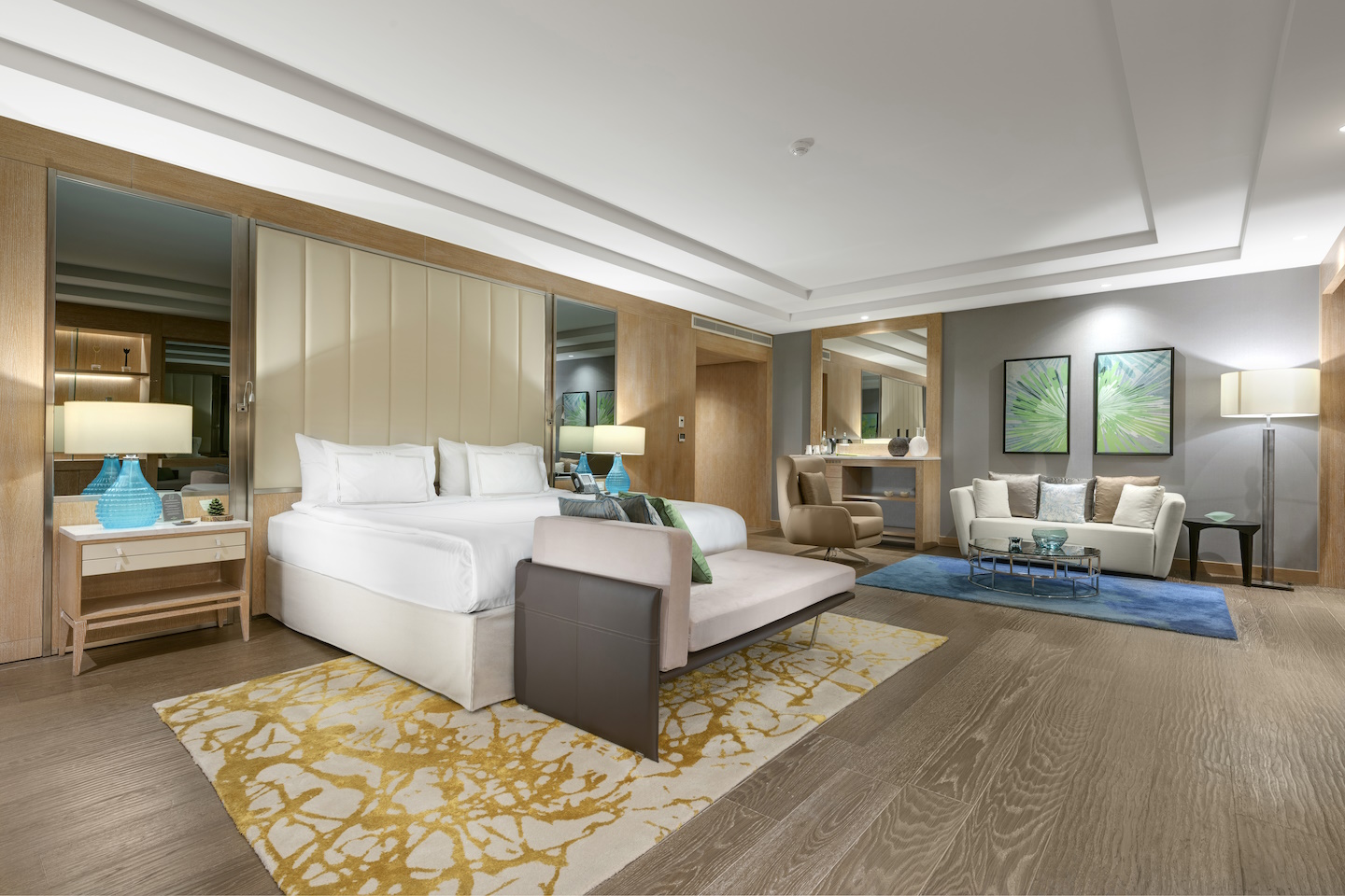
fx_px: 635
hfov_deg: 93.3
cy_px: 448
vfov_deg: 70.4
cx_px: 672
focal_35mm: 17
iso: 100
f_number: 11
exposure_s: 4
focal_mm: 17
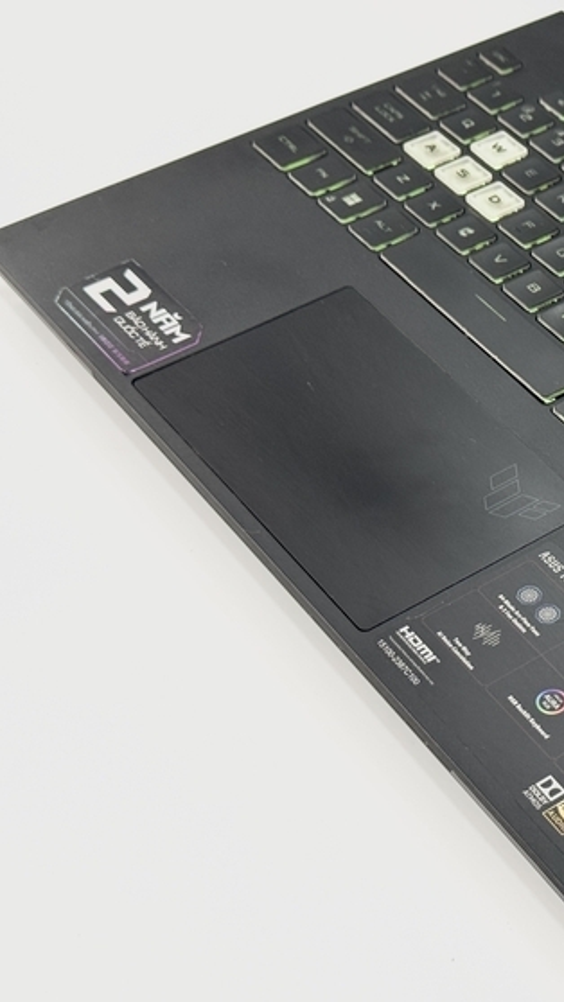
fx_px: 1993
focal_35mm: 75
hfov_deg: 15.6
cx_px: 661
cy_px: 467
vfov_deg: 28.2
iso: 100
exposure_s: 1/96
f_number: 1.78
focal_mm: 6.76
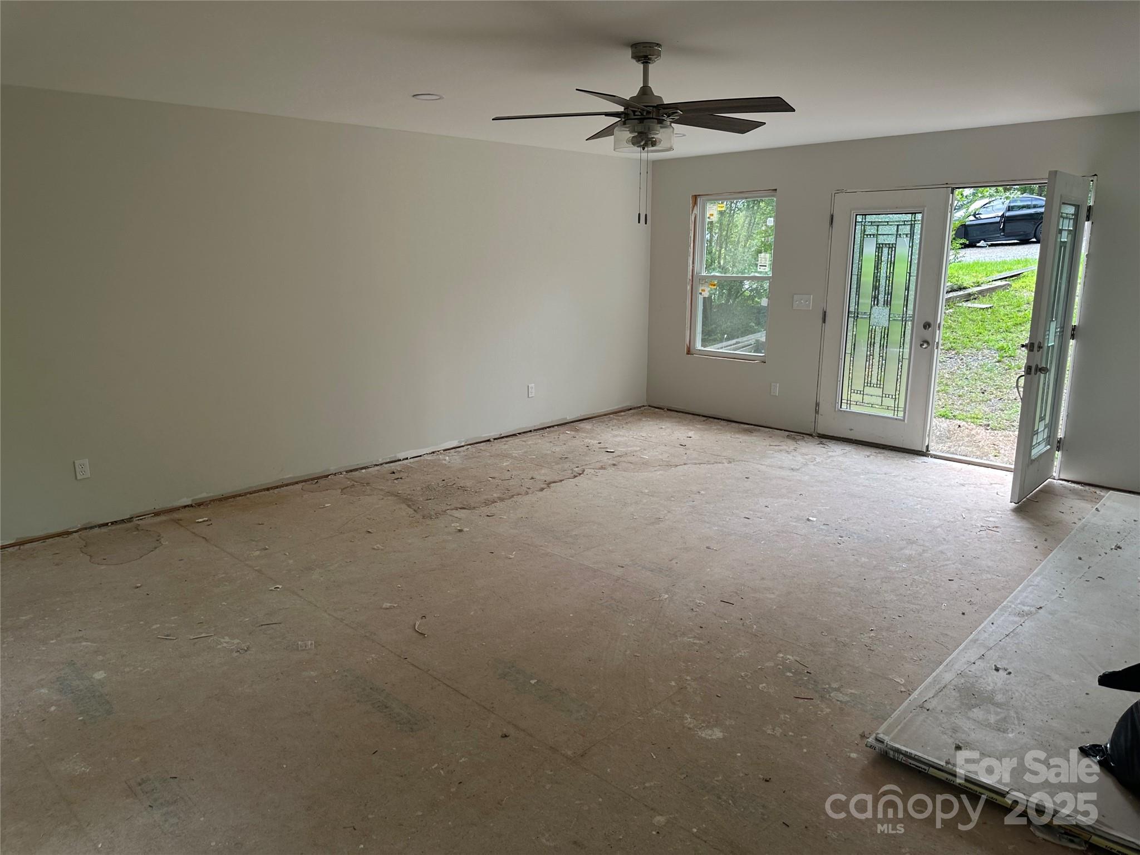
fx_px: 790
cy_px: 428
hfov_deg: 71.6
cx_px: 570
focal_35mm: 24
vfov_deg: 56.8
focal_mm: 6.86
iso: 64
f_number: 1.78
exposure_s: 1/138
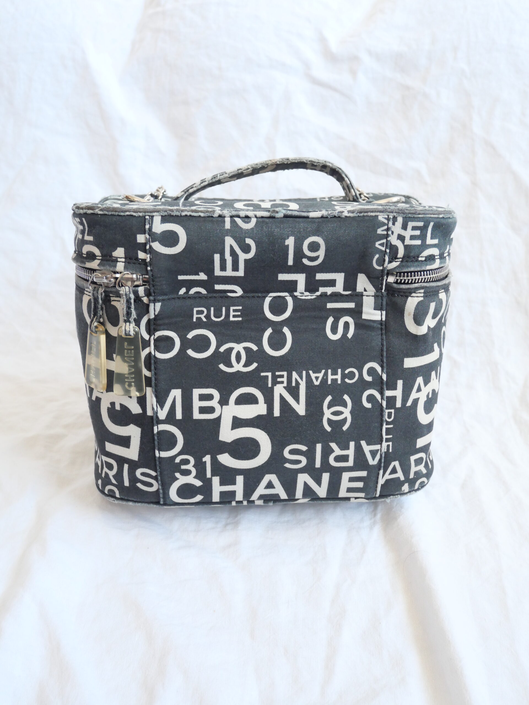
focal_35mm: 32
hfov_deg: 44.2
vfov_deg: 56.8
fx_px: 652
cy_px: 352
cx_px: 264
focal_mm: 16
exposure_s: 1/60
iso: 1250
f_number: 3.9
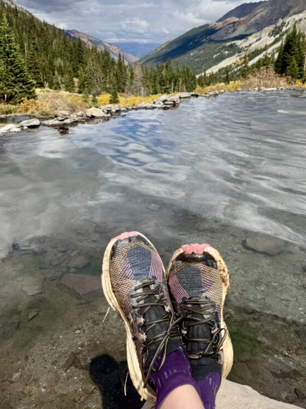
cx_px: 195
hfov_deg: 40.3
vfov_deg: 51.9
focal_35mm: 35
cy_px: 145
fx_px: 413
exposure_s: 1/7092
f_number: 1.78
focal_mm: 6.76
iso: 80
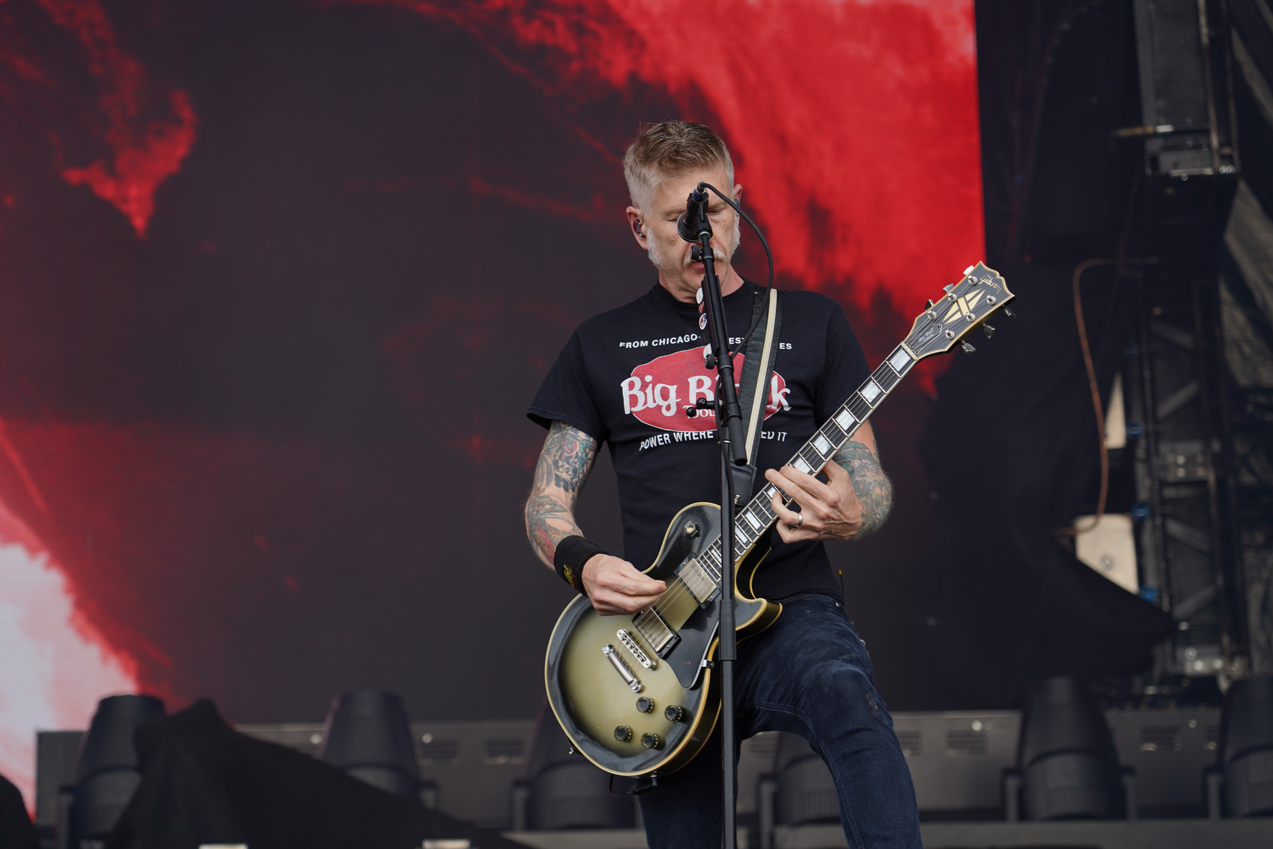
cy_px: 424
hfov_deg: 19.5
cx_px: 636
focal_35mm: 105
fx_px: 3713
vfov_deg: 13.0
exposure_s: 1/160
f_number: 4.5
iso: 100
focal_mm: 105
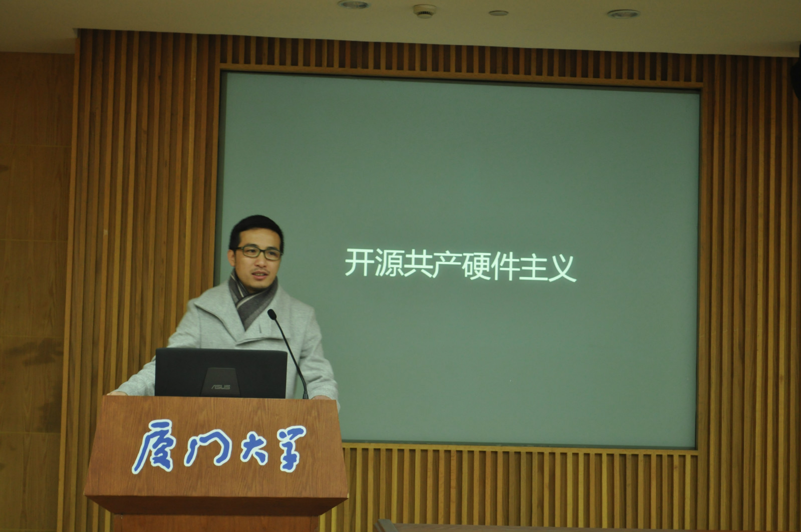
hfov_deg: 30.5
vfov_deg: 20.6
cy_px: 266
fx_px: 1467
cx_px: 400
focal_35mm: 66
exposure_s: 1/13
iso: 800
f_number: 5.3
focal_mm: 44
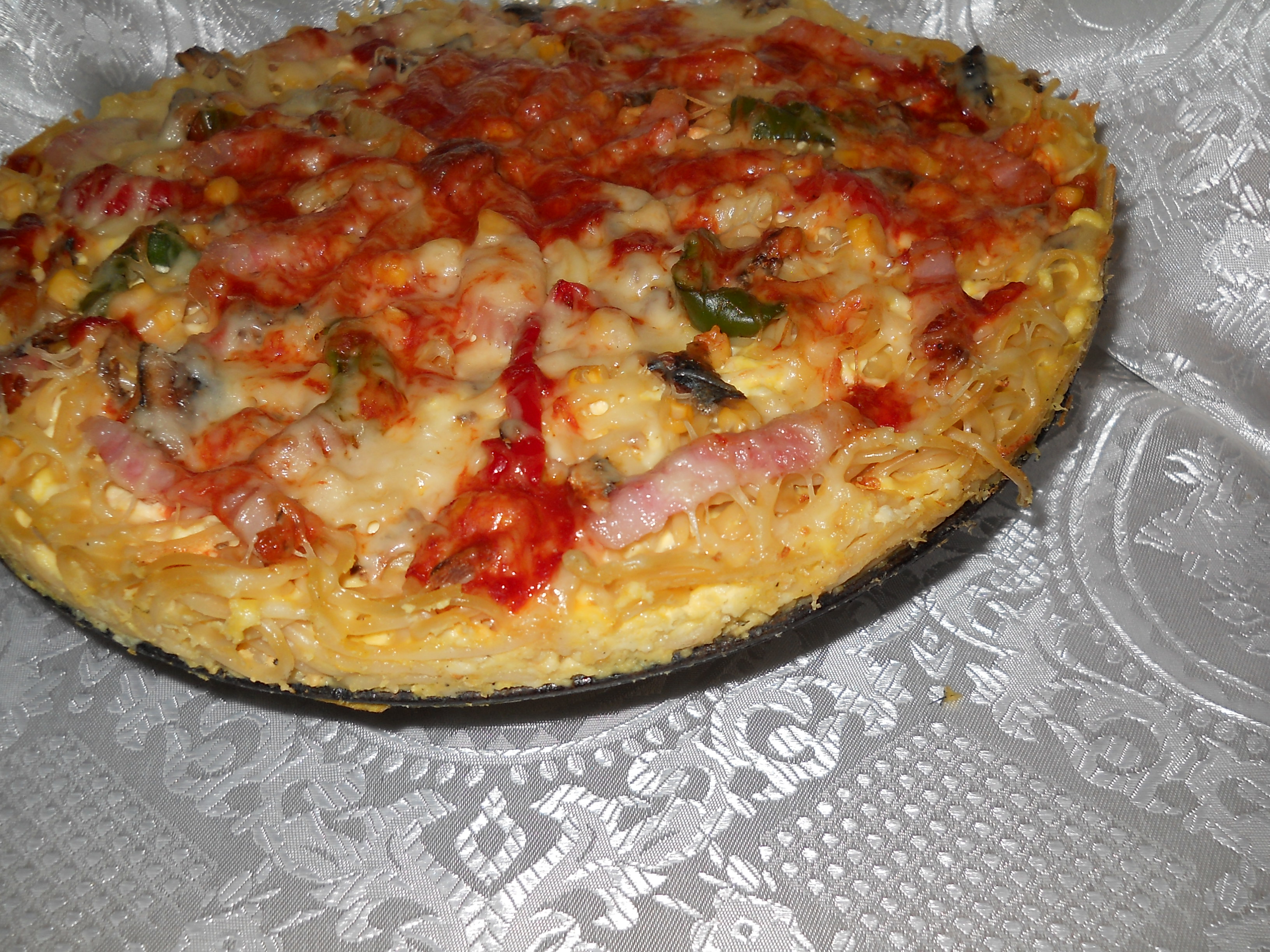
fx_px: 1504
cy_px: 476
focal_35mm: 41
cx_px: 635
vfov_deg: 35.1
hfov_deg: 45.8
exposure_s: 1/30
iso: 80
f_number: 5.5
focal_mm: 6.72
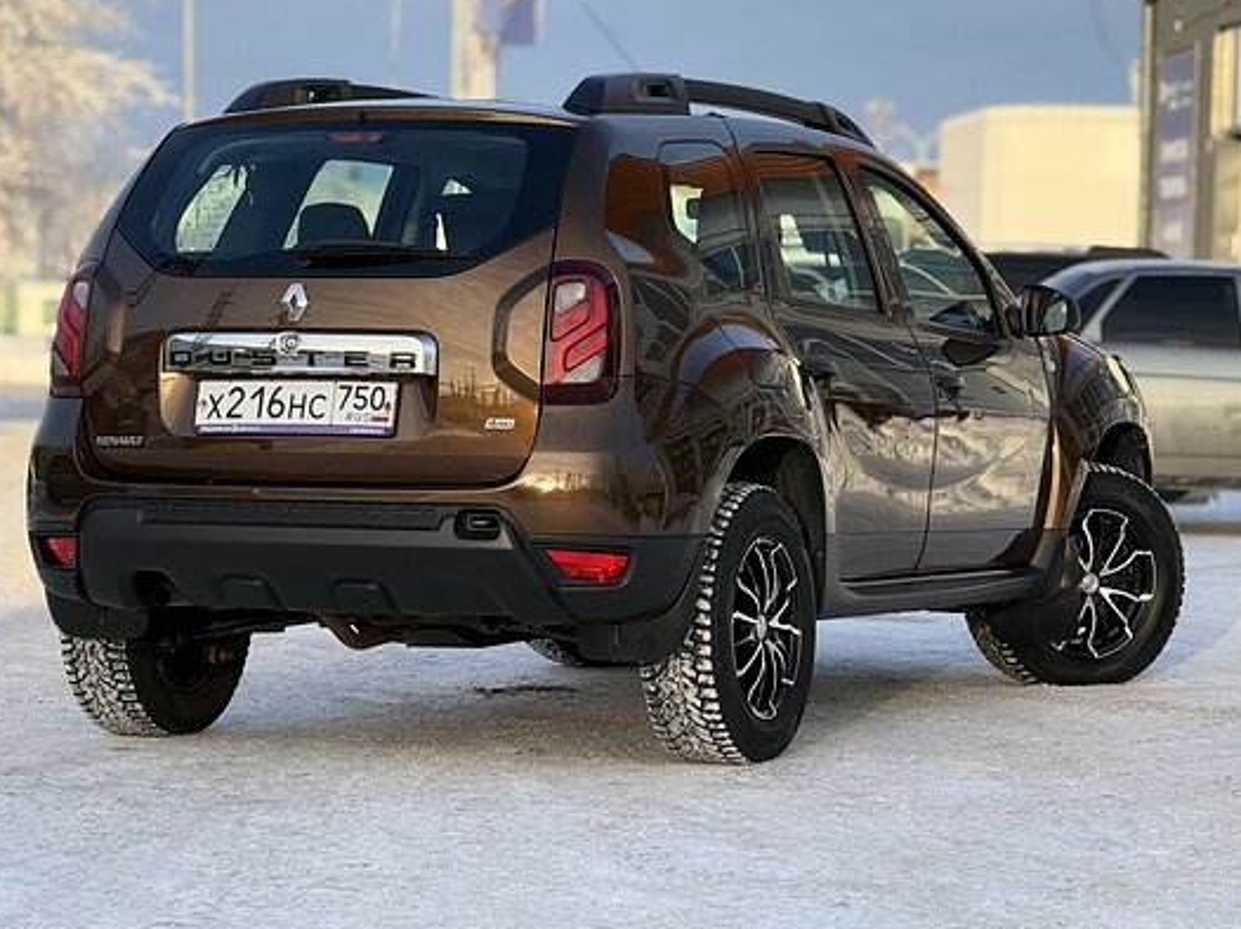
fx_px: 4479
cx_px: 613
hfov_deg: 15.8
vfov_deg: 11.8
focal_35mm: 125
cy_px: 467
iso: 64
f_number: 2.8
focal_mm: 15.66
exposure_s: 1/529
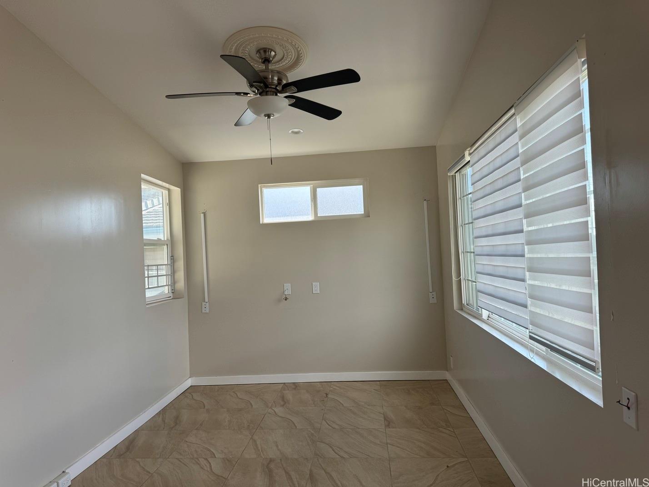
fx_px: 450
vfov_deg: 56.8
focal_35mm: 24
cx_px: 324
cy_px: 244
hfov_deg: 71.6
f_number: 1.78
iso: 64
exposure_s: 1/219
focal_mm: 6.76
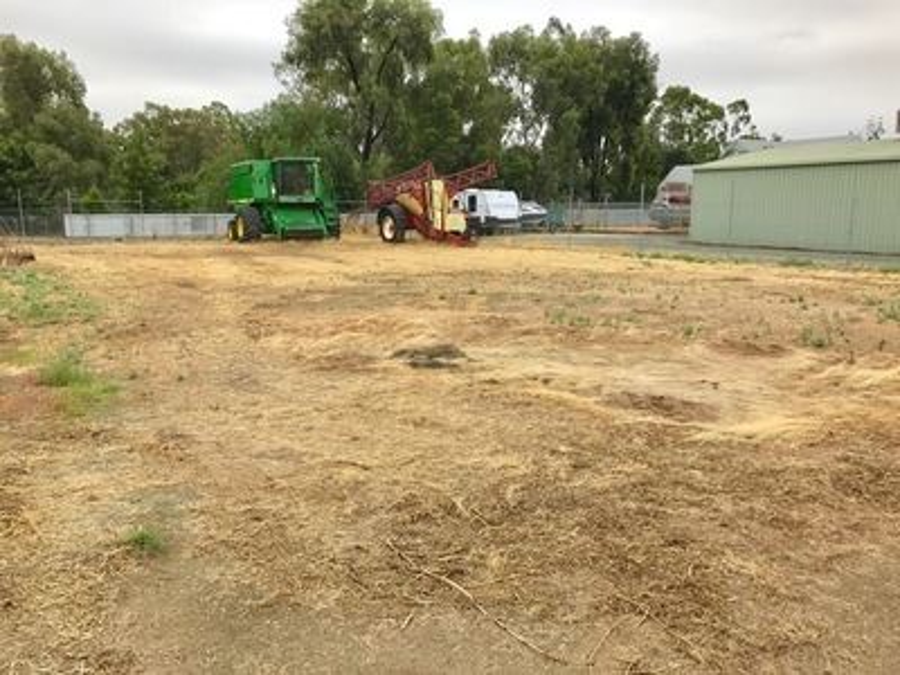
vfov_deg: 49.7
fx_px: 728
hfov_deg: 63.4
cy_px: 338
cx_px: 450
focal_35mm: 28
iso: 20
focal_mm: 3.99
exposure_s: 1/1368
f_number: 1.8
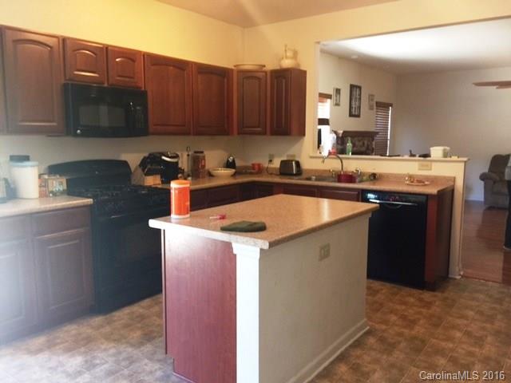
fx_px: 428
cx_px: 256
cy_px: 192
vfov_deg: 48.2
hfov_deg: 61.7
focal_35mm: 29
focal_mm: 4.15
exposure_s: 1/15
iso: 80
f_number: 2.2
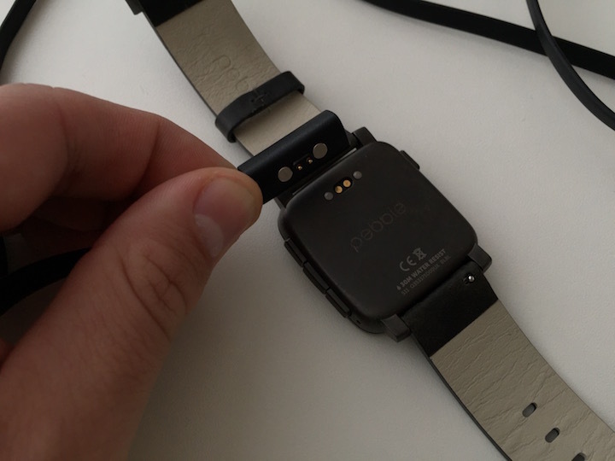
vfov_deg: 48.2
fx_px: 515
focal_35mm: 29
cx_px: 308
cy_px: 230
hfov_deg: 61.7
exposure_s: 1/100
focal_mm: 4.15
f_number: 2.2
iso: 50
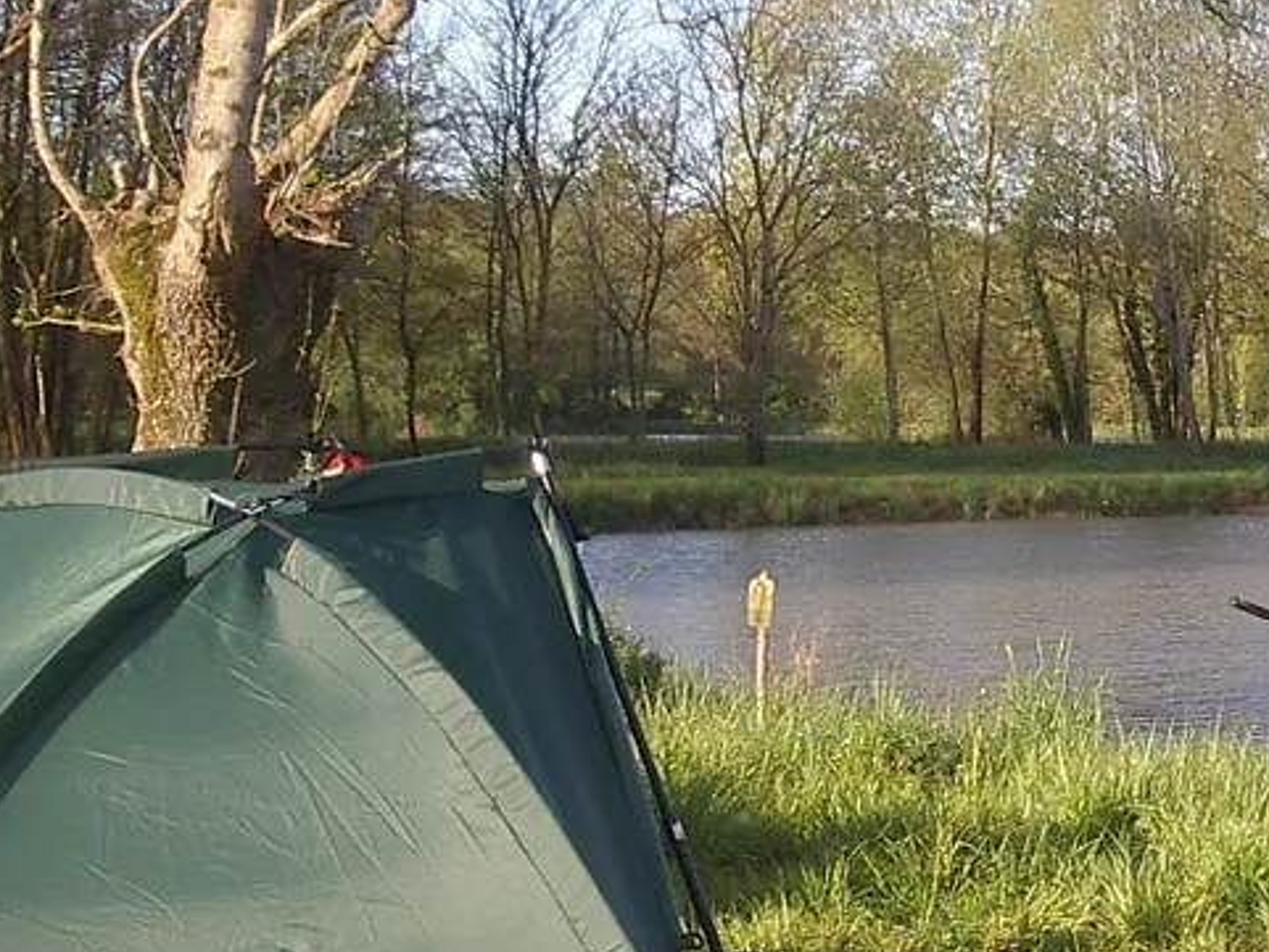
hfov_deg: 17.9
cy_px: 622
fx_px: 3960
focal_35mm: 108
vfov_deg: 13.7
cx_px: 1171
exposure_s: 1/125
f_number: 5.5
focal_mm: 7.8
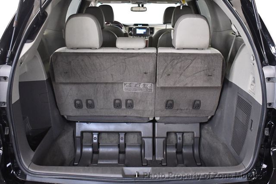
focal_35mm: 36
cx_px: 138
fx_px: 276
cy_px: 92
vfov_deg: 36.9
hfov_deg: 53.1
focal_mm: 18
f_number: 3.5
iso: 3200
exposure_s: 1/100
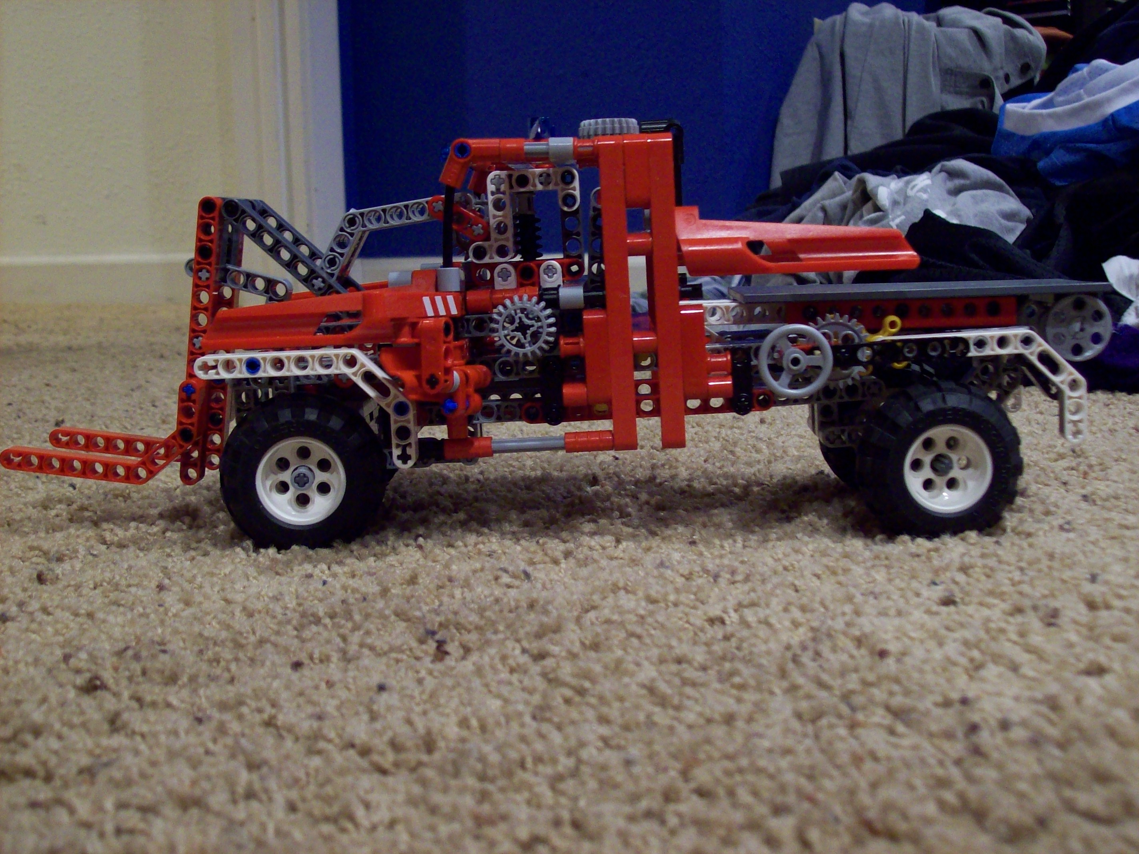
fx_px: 1480
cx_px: 570
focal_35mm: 45
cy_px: 427
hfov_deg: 42.1
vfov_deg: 32.2
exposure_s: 1/8
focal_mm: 7.6
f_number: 3
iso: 200
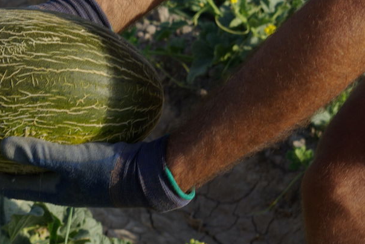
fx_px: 1664
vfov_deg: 8.4
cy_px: 63
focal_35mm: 164
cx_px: 80
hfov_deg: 12.5
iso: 100
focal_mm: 55
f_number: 9.5
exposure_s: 1/125
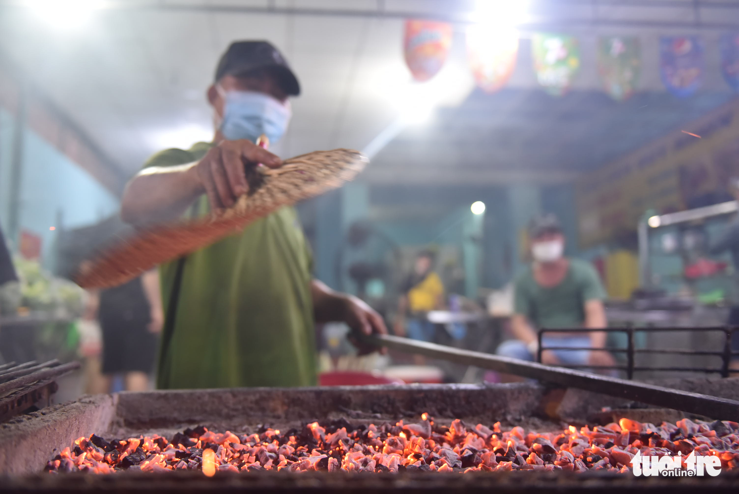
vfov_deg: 38.9
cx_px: 370
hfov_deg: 55.8
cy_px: 247
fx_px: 698
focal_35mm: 34
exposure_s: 1/125
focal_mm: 34
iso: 1600
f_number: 2.8
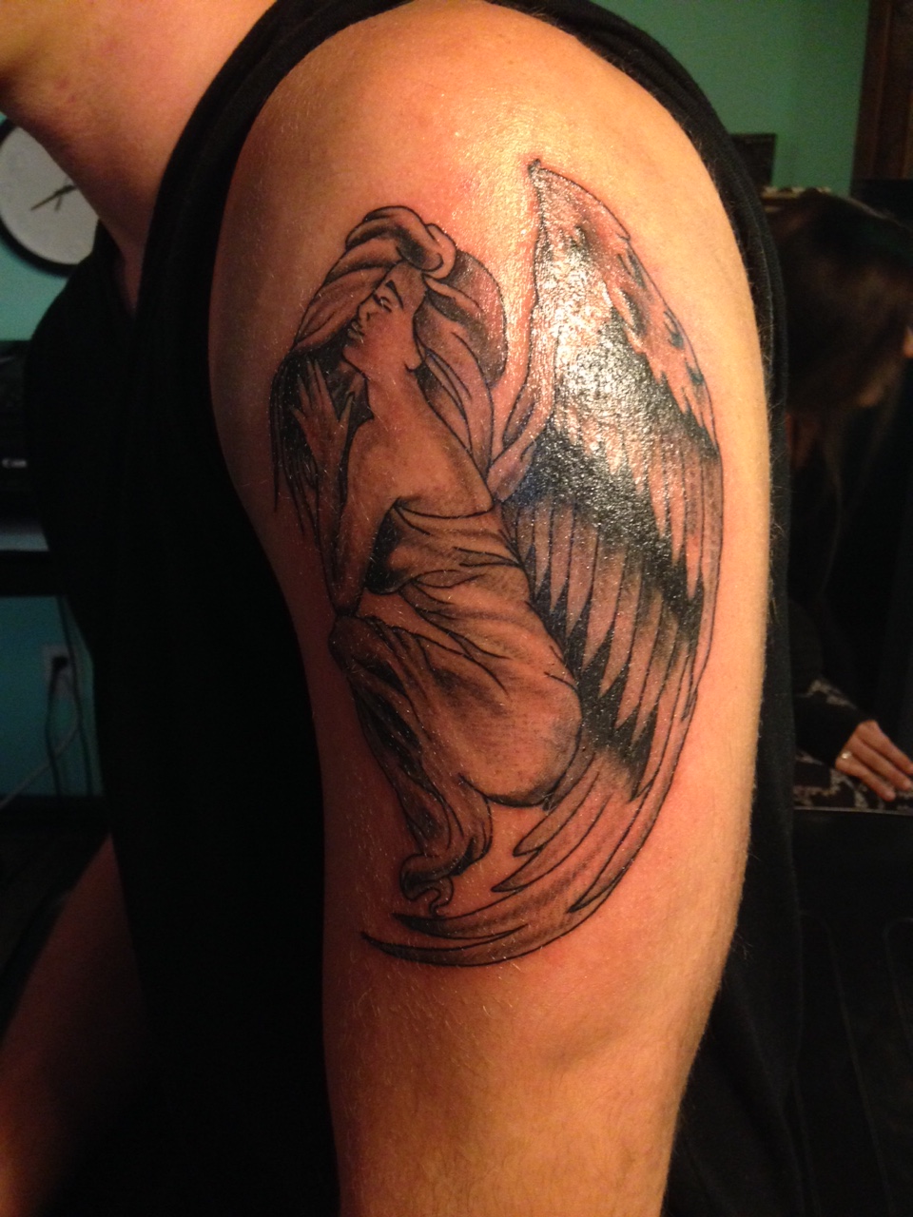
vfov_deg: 55.4
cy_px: 608
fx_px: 1161
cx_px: 456
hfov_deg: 42.9
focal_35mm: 33
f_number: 2.4
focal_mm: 4.12
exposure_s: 1/20
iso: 320
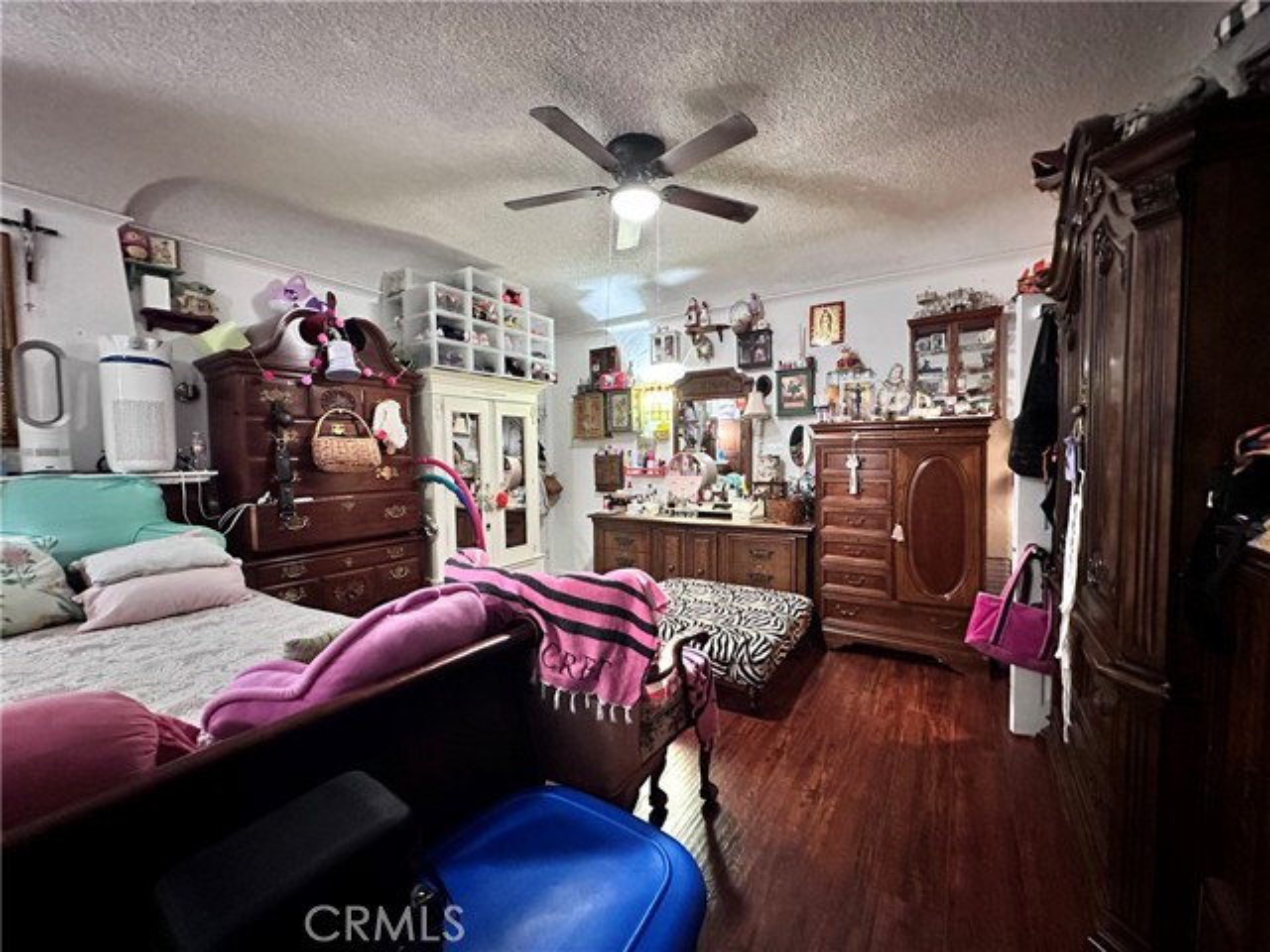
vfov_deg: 85.7
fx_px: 514
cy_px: 476
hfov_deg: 102.1
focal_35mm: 14
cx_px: 635
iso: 1250
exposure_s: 1/40
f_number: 2.2
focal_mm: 2.22
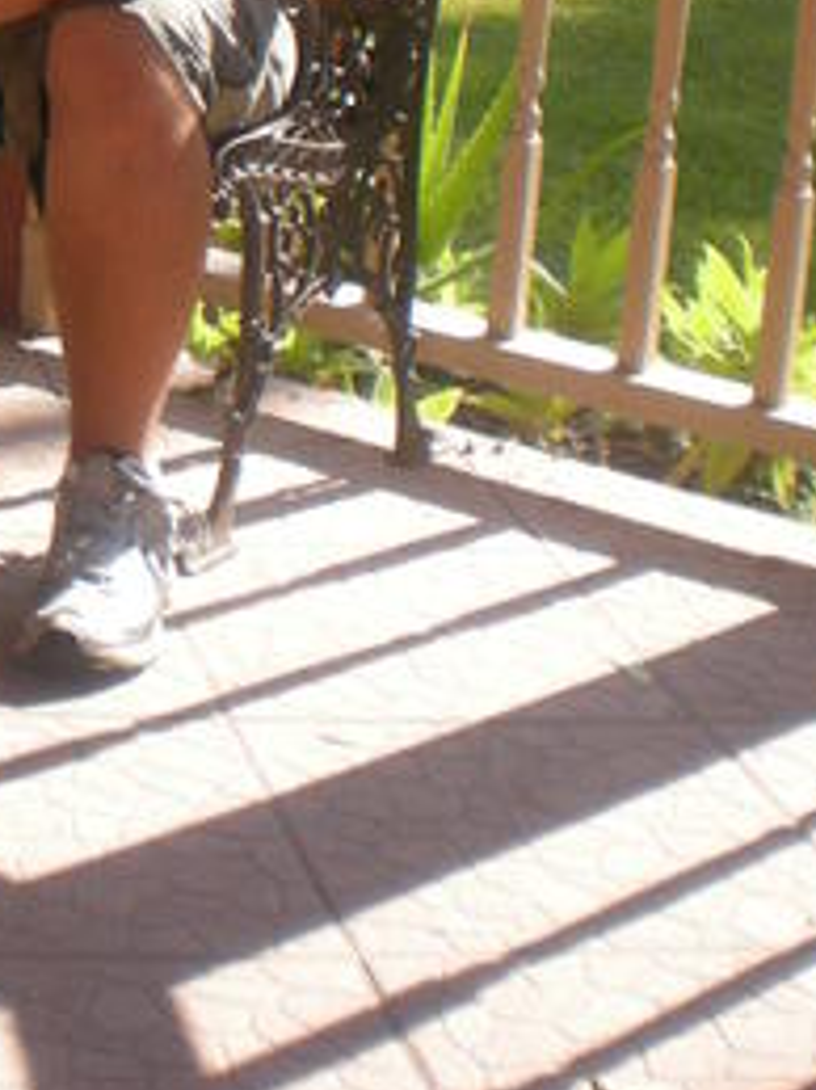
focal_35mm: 94
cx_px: -63
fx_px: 2957
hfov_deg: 15.3
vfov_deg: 19.6
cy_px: -231
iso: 64
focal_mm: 6.3
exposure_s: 1/123
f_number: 4.6
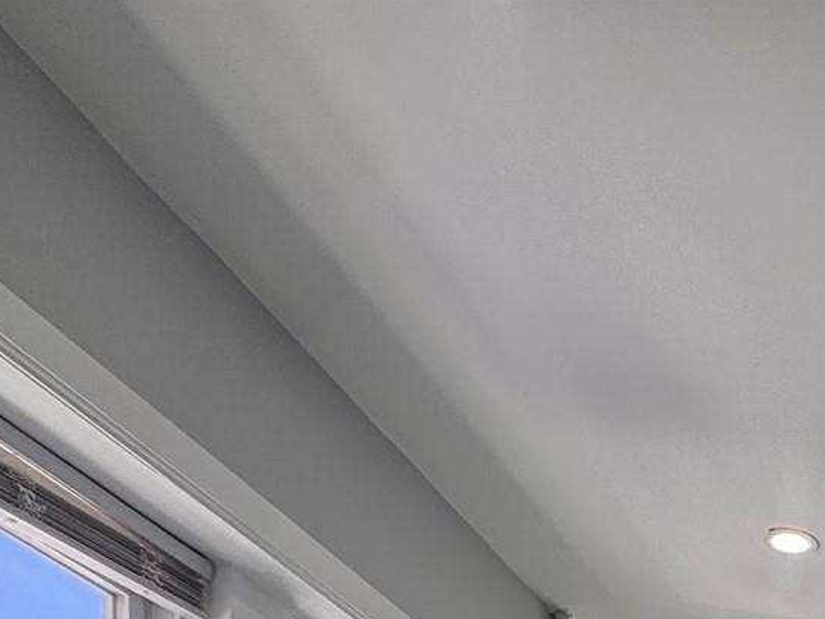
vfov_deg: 19.4
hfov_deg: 28.9
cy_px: 1160
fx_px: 1263
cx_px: 1090
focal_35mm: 53
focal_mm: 2.22
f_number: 2.2
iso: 40
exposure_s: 1/192
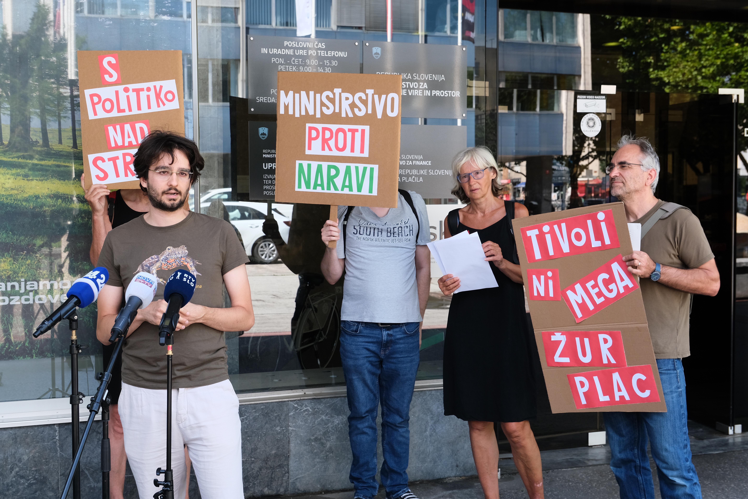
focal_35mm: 44
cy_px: 250
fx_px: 914
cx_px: 374
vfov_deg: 30.5
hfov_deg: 44.5
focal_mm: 29.2
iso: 400
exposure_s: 1/105
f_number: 4.5
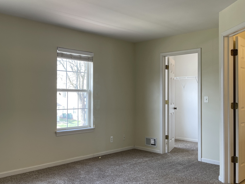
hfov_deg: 51.5
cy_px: 91
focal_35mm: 35
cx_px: 79
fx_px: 248
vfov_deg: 40.7
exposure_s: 1/120
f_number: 1.6
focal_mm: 5.1
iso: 64
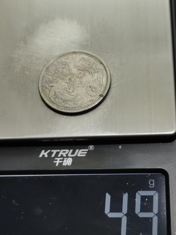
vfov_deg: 28.6
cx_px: 88
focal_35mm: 68
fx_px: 461
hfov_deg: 21.6
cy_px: 118
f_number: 1.8
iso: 64
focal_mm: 5.58
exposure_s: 1/100
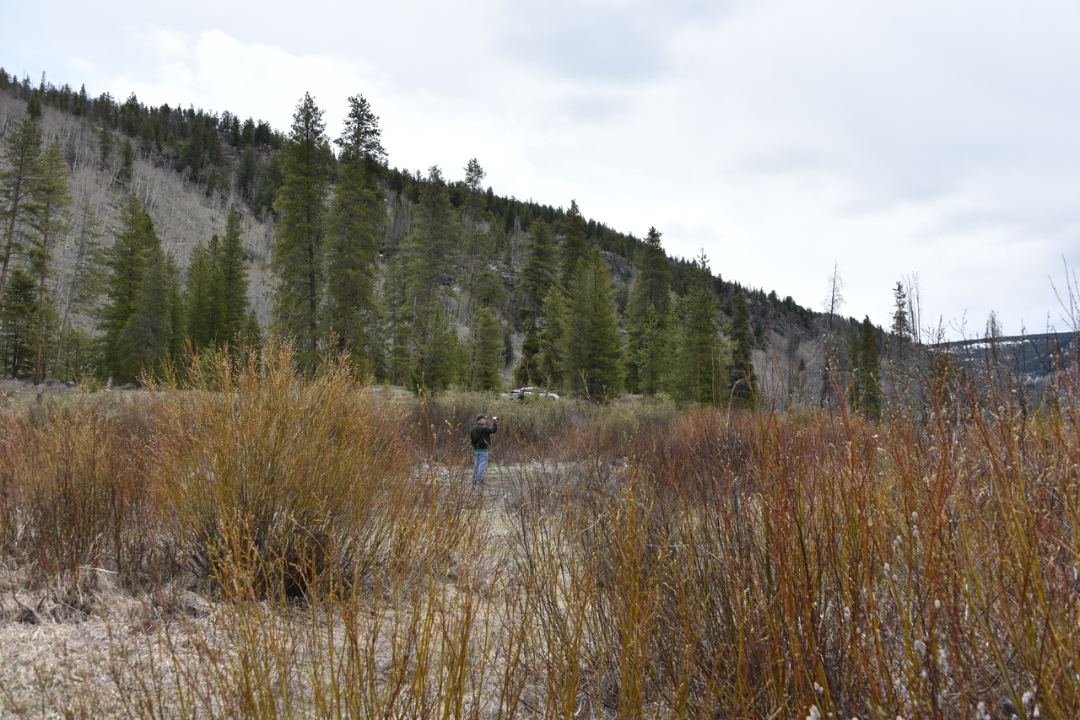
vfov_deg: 46.4
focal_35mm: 28
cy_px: 360
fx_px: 840
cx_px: 540
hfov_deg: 65.5
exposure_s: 1/250
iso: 100
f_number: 8
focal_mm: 28
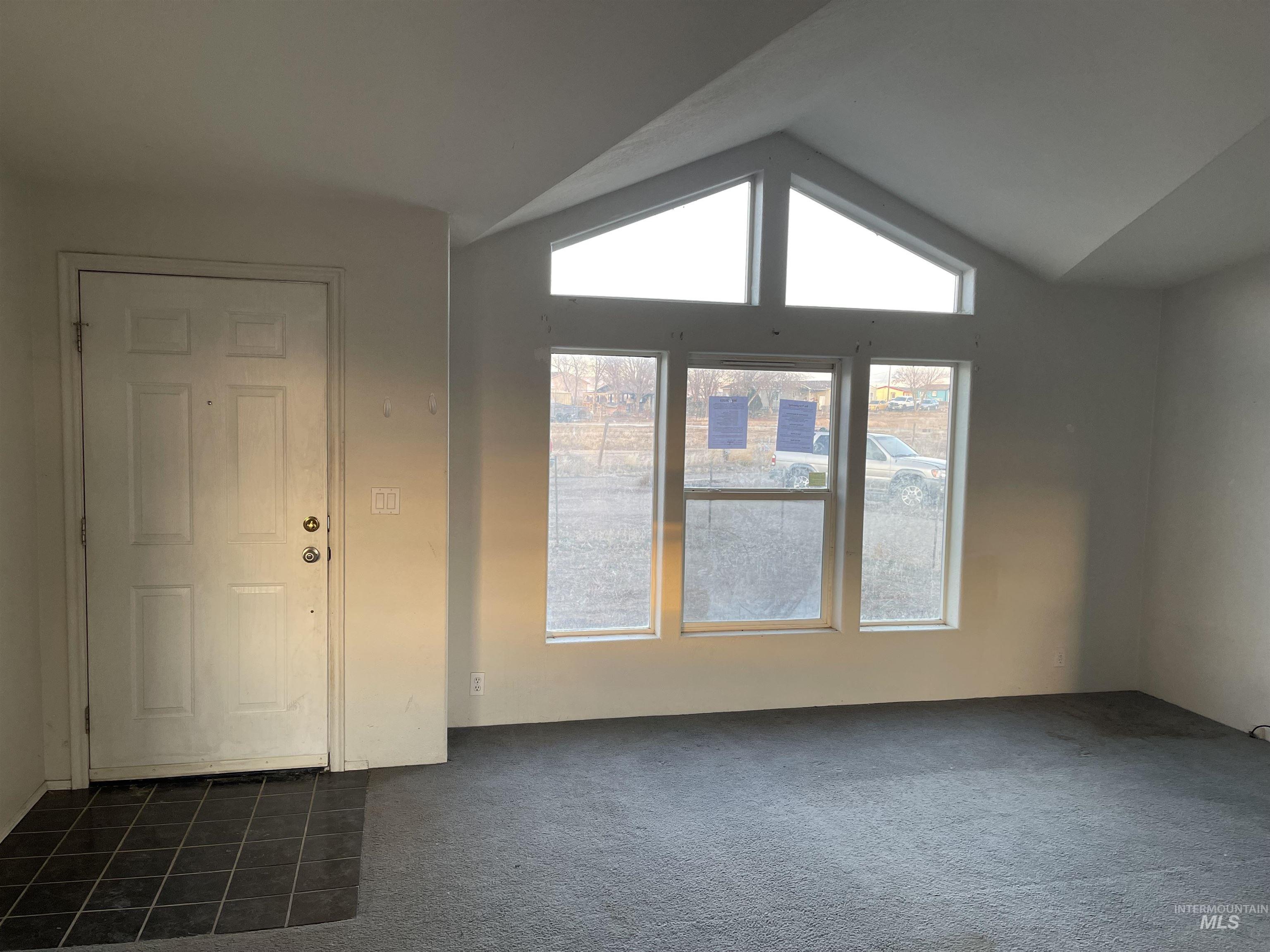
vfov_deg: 54.9
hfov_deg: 69.4
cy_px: 476
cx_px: 635
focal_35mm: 25
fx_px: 917
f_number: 1.6
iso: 125
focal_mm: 5.1
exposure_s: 1/121
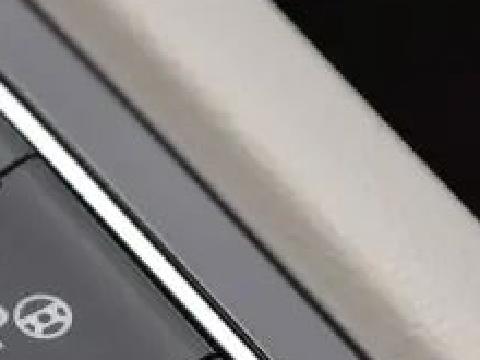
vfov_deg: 3.1
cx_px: 238
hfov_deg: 4.1
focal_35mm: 487
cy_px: 331
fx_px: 6753
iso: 320
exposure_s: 1/320
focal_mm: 116
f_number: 5.6
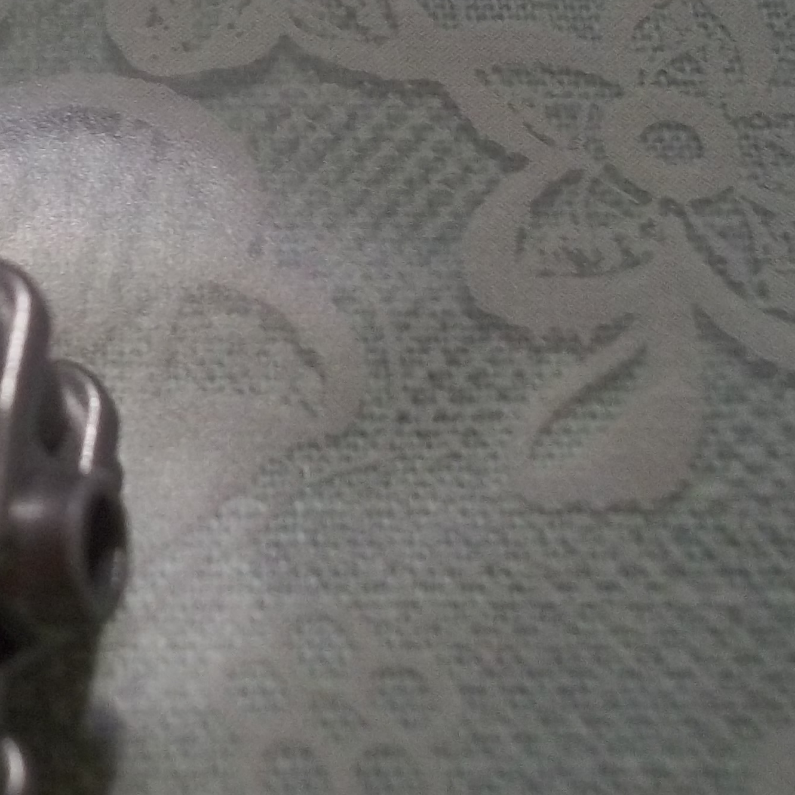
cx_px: -226
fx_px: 2209
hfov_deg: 19.0
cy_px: 220
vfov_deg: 20.3
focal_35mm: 85
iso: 160
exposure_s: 1/25
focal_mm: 5.7
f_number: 2.9
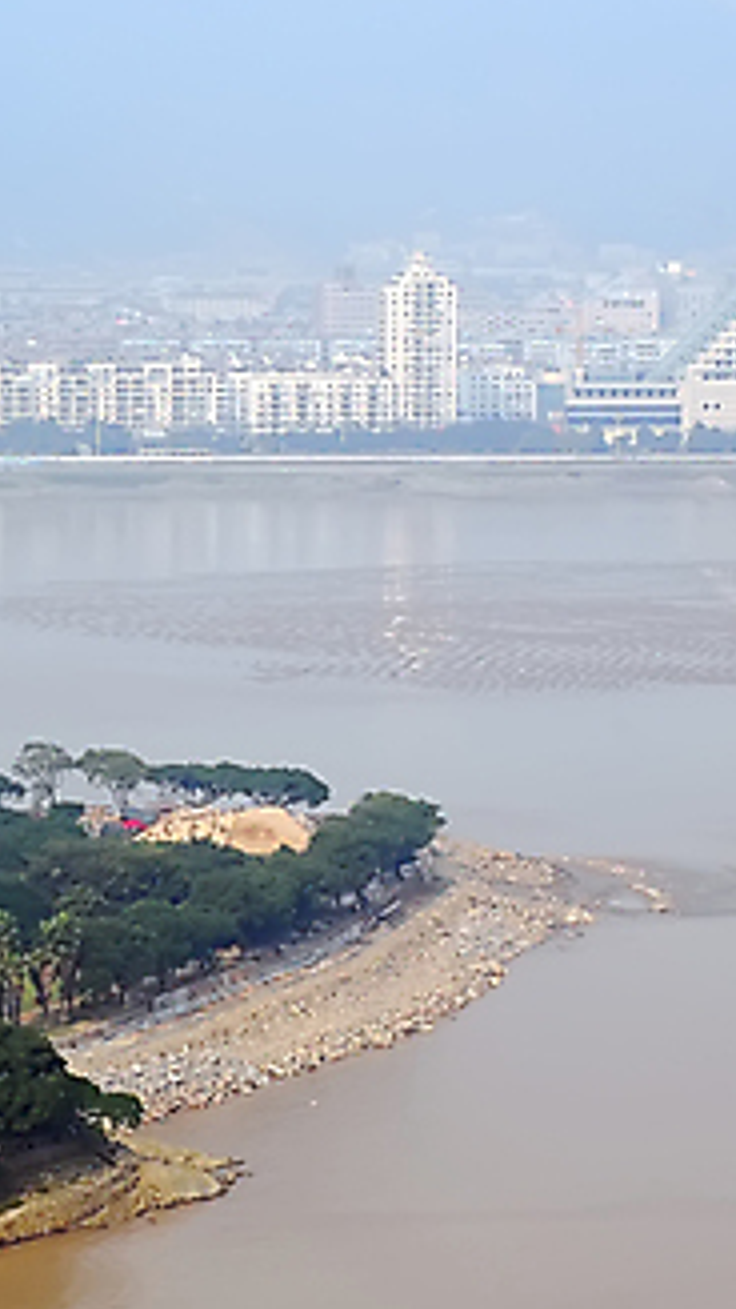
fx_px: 4995
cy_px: 644
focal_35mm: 144
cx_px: 100
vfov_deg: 14.9
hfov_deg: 8.4
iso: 320
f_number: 13
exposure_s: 1/250
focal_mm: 50
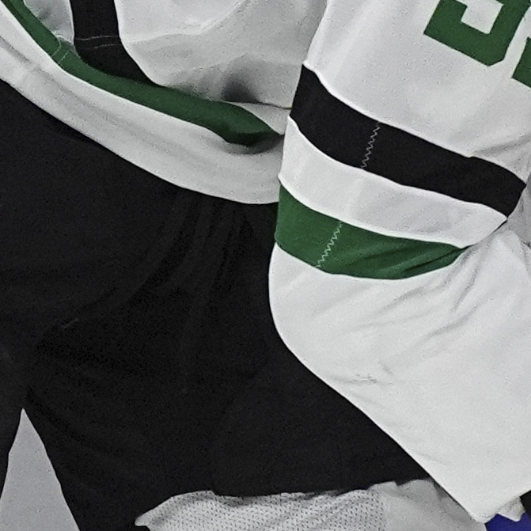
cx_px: -199
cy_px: 92
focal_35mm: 4557
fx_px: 79086
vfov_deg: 0.4
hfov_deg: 0.4
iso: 2500
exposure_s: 1/2500
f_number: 4
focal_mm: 600
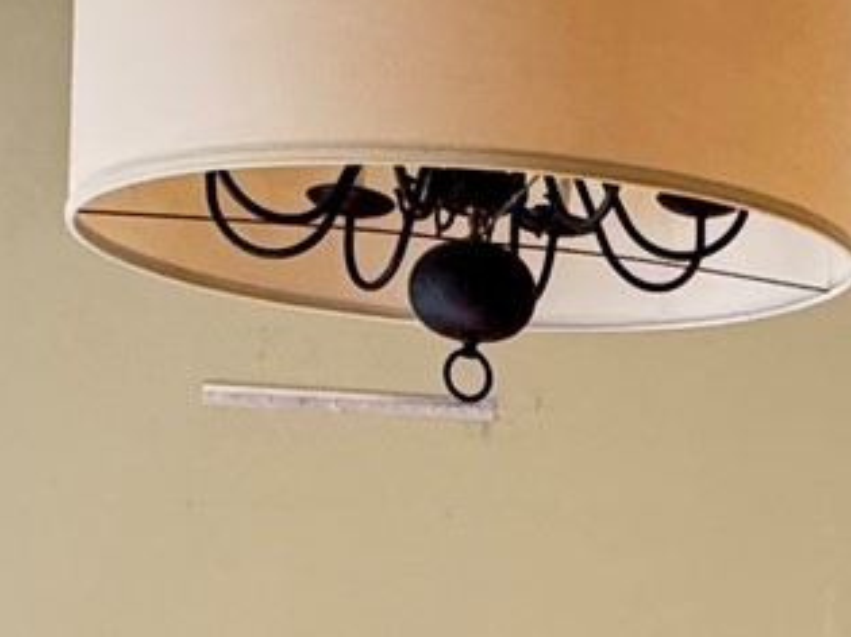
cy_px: 818
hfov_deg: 20.7
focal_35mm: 91
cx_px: 900
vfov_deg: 15.5
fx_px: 2236
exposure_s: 1/60
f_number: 2.2
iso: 320
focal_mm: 2.22
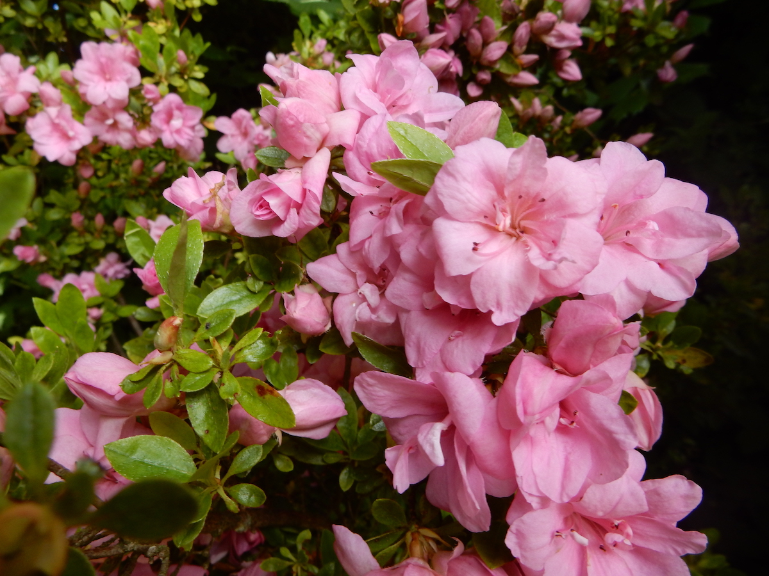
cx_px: 384
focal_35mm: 25
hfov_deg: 69.4
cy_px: 288
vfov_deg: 54.9
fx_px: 555
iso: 125
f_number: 3.7
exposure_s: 1/100
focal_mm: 4.5
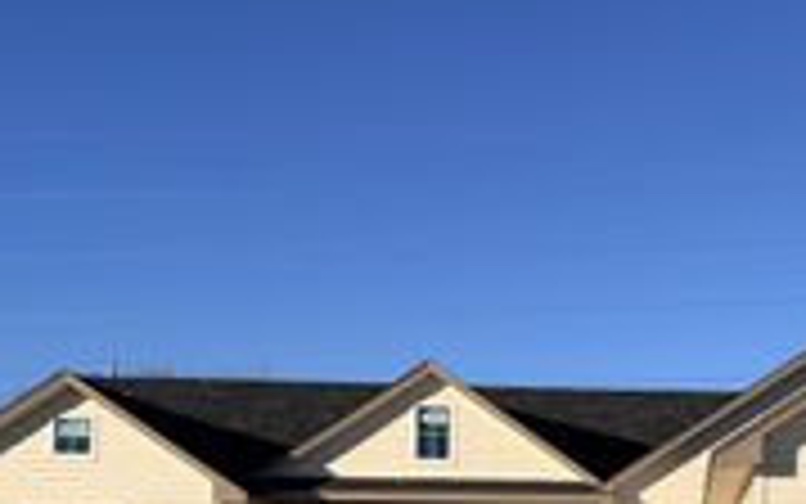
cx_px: 797
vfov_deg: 17.8
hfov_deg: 27.4
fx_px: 1560
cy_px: 538
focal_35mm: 71
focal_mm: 6.76
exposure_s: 1/7353
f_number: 1.78
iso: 80
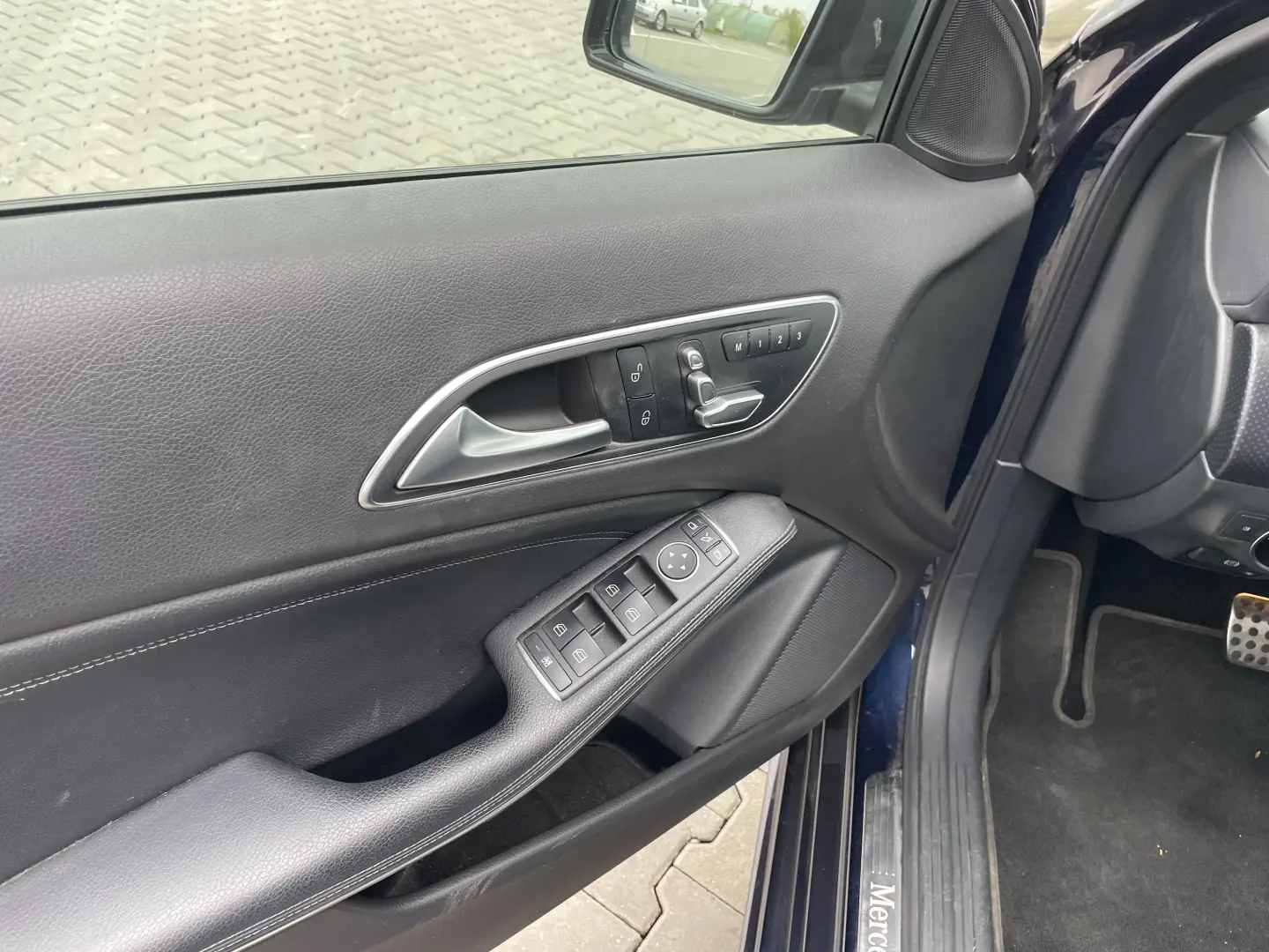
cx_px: 634
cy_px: 476
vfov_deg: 53.1
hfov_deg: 67.3
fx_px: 953
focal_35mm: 26
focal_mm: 4.2
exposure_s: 1/121
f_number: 1.6
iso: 100
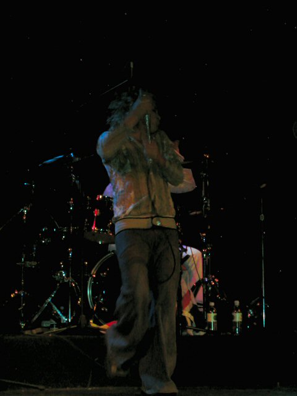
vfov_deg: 17.7
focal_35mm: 111
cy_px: 198
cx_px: 148
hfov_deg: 13.3
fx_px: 1270
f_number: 4.8
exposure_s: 1/59.9
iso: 200
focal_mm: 16.8
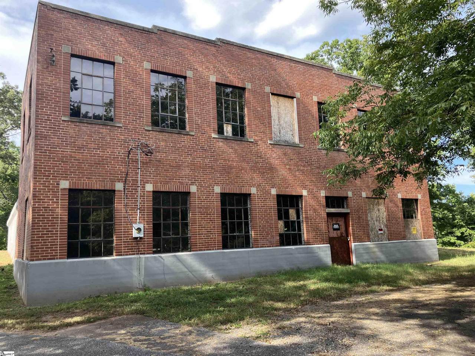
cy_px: 178
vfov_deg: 49.7
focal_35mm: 28
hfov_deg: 63.4
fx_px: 384
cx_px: 238
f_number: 1.8
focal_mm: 3.99
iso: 32
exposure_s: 1/264
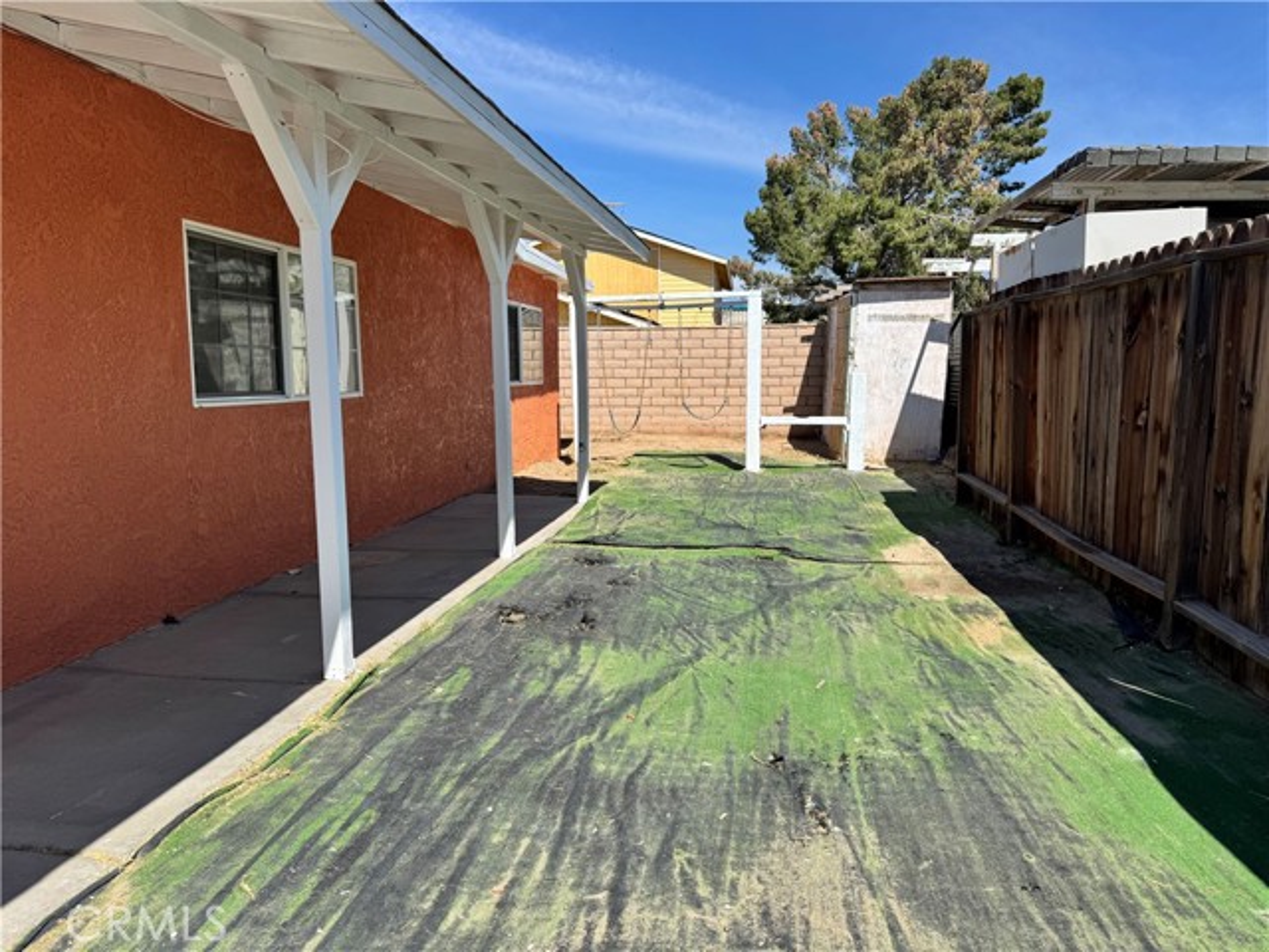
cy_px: 476
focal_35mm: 24
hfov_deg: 71.6
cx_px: 634
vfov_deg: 56.8
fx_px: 880
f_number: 1.78
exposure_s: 1/5814
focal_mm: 6.76
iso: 80
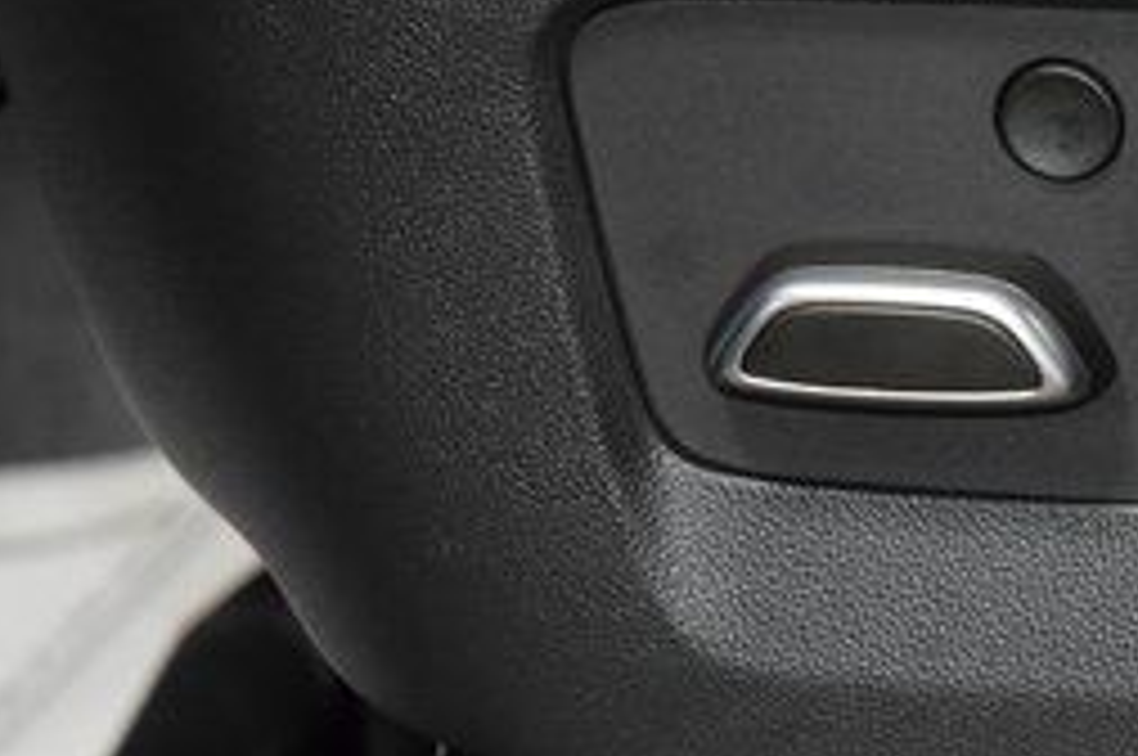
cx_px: 1295
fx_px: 8398
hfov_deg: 7.7
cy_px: 209
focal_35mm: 266
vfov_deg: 5.2
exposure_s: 1/100
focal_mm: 70
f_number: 4.5
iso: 3200
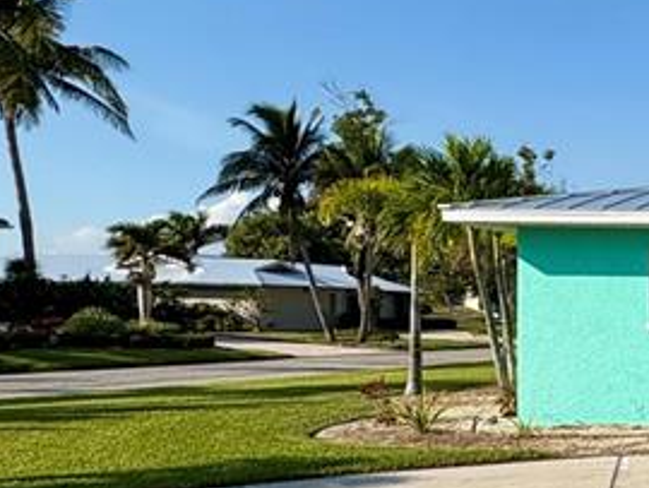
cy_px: 351
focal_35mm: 53
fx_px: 995
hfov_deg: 26.3
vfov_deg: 27.3
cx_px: 976
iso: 50
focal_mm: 2.22
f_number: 2.2
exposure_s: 1/2770
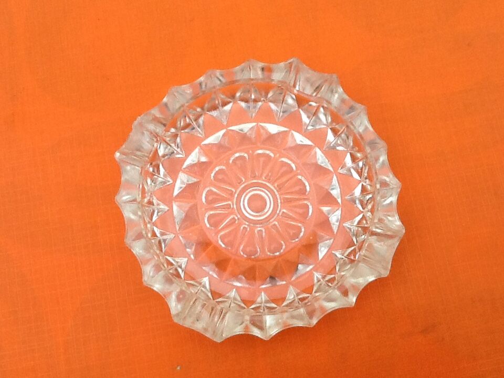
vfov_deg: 32.9
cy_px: 189
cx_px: 252
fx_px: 641
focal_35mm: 44
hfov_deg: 42.9
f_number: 2.4
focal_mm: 2.03
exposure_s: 1/120
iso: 64
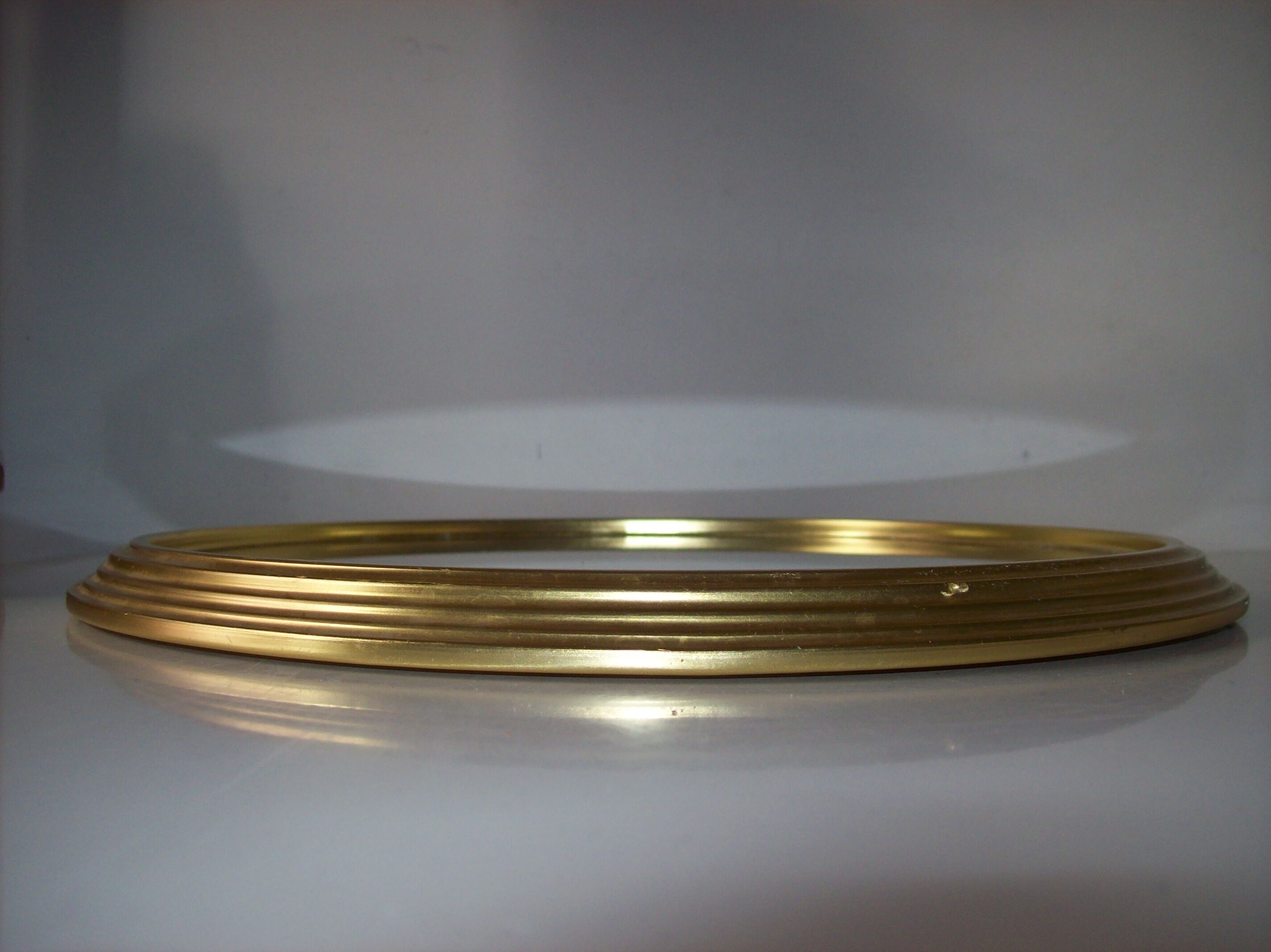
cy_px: 476
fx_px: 1321
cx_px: 636
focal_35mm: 36
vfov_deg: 39.6
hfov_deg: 51.4
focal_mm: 6
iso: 80
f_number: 2.7
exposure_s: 1/64
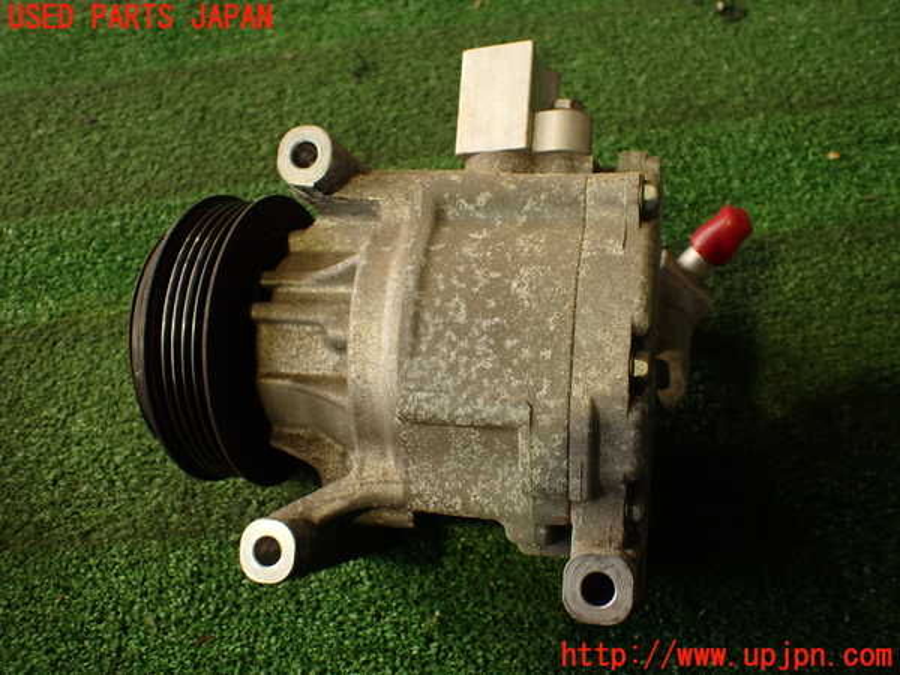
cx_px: 450
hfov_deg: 56.8
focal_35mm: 32
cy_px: 338
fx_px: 832
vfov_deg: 44.2
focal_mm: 5.79
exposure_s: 1/40
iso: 200
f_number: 2.4
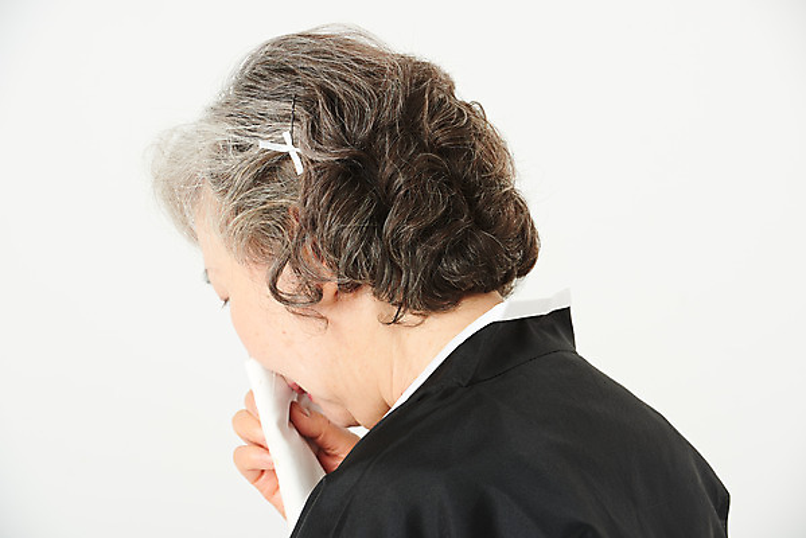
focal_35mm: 200
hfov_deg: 10.3
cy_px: 269
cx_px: 403
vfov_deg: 6.9
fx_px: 4480
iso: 100
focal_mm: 200
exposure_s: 1/125
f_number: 11
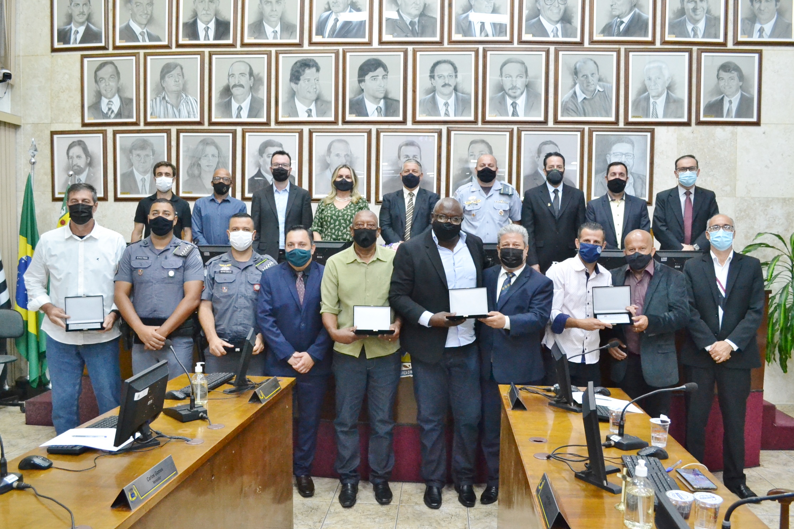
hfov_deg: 60.3
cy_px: 267
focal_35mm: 31
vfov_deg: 42.3
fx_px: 684
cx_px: 387
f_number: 5
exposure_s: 1/100
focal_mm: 20
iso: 3200
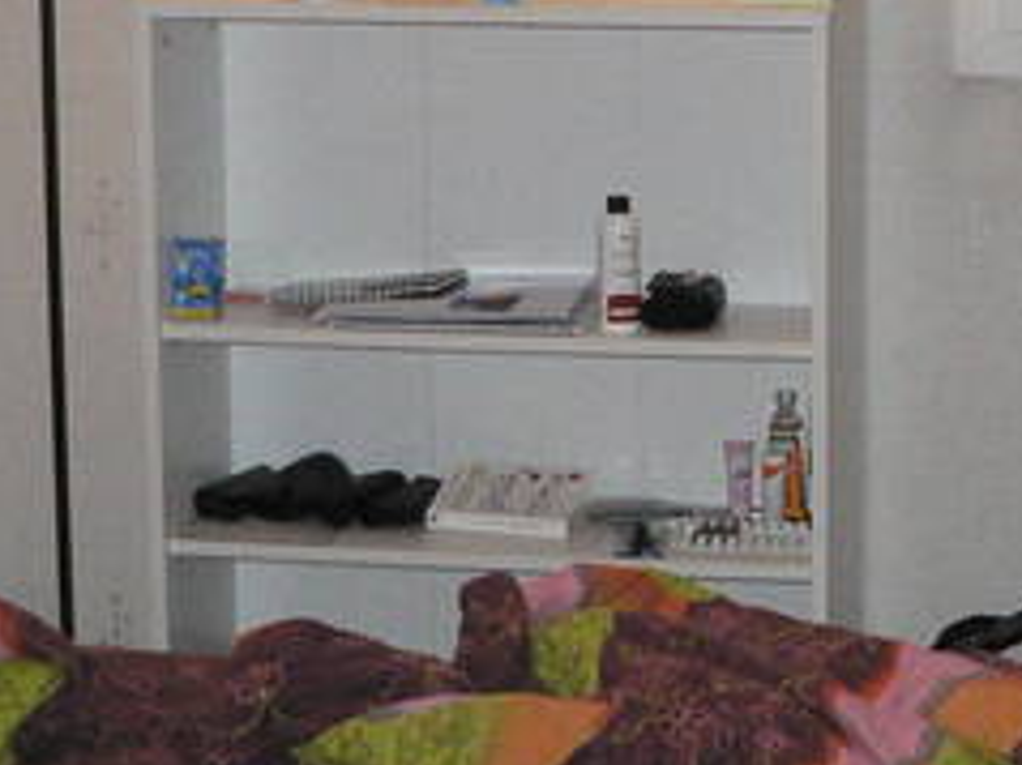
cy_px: 167
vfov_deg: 12.4
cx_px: 894
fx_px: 3512
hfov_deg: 16.4
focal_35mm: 119
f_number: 2.8
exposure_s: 1/125
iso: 400
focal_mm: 6
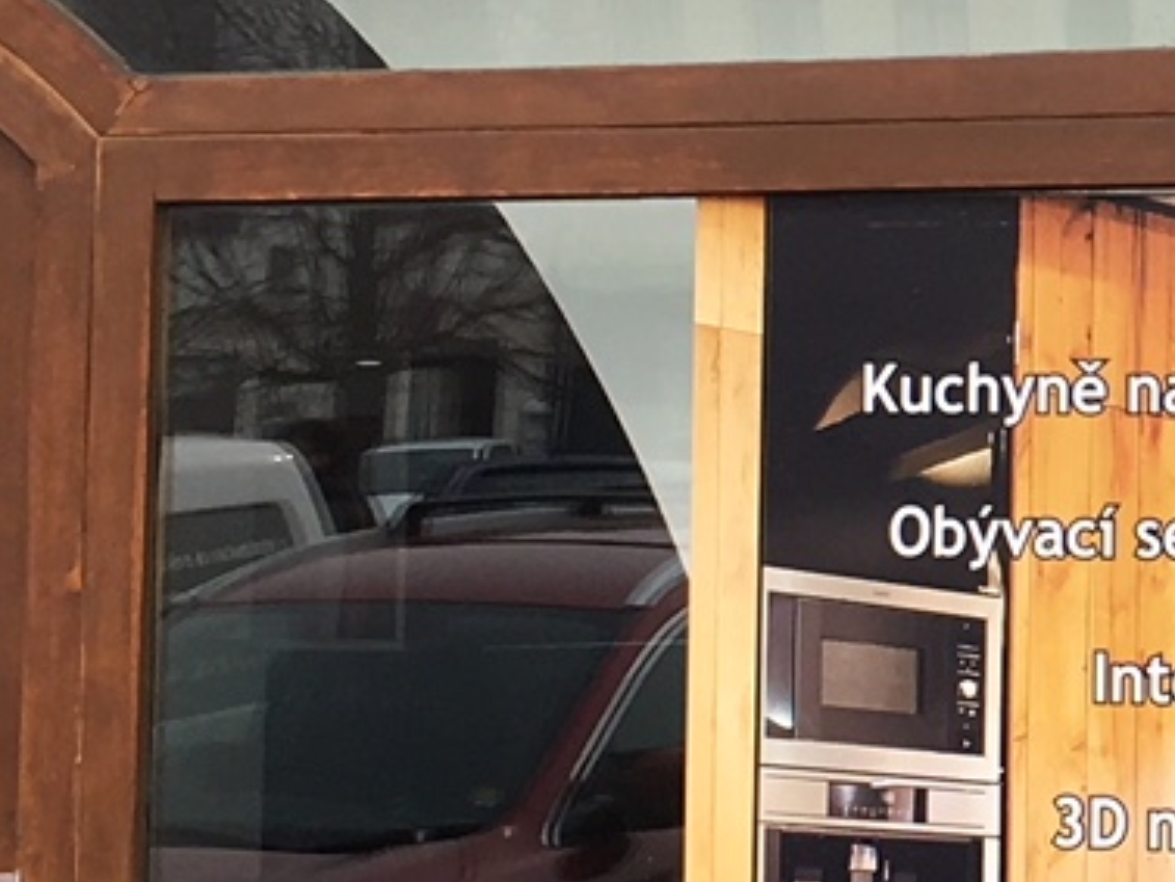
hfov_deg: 12.3
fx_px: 5263
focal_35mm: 155
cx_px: 1611
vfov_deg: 9.6
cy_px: 252
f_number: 2.2
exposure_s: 1/503
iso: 25
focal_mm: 4.15
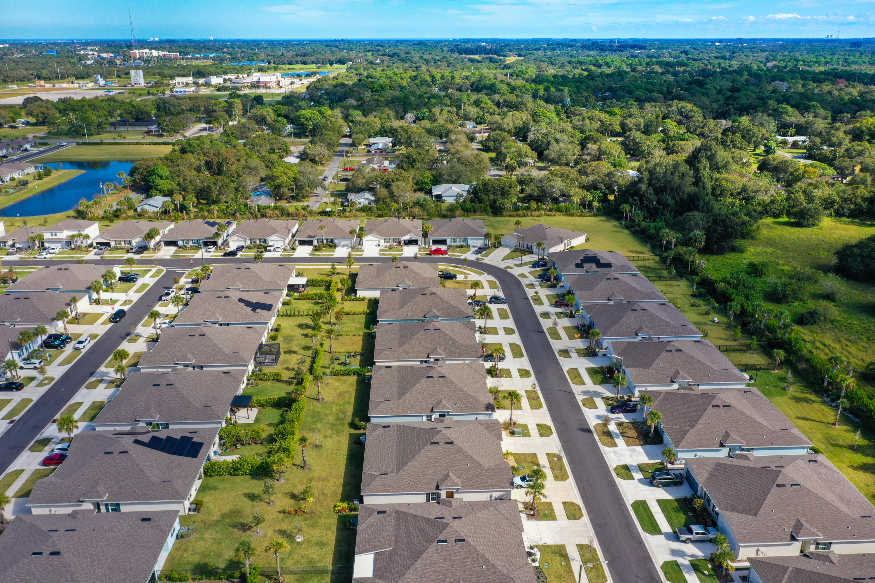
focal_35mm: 28
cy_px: 292
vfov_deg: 46.4
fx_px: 681
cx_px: 438
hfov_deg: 65.5
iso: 100
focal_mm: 10.26
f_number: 5.6
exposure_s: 1/400
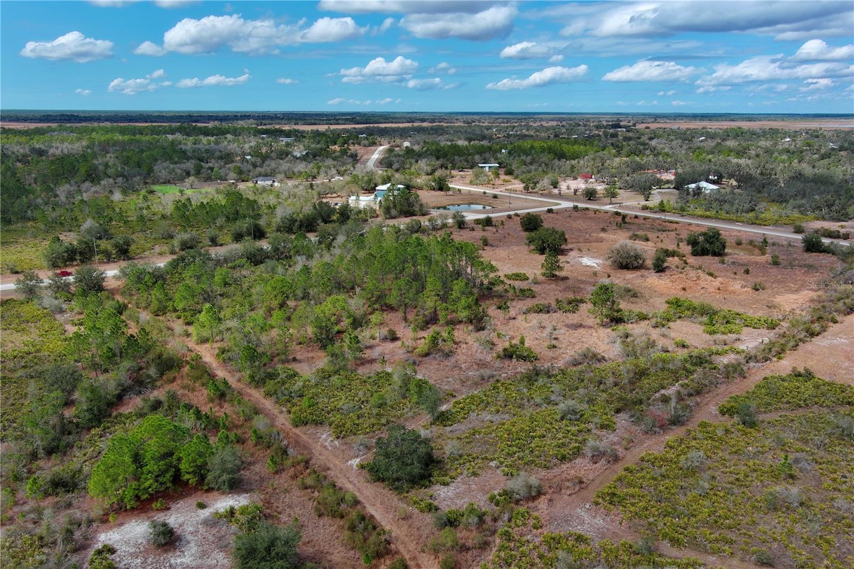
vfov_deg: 44.9
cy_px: 284
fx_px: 688
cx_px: 427
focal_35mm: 29
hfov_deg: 63.7
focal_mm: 10.57
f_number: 9
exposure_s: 1/320
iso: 100
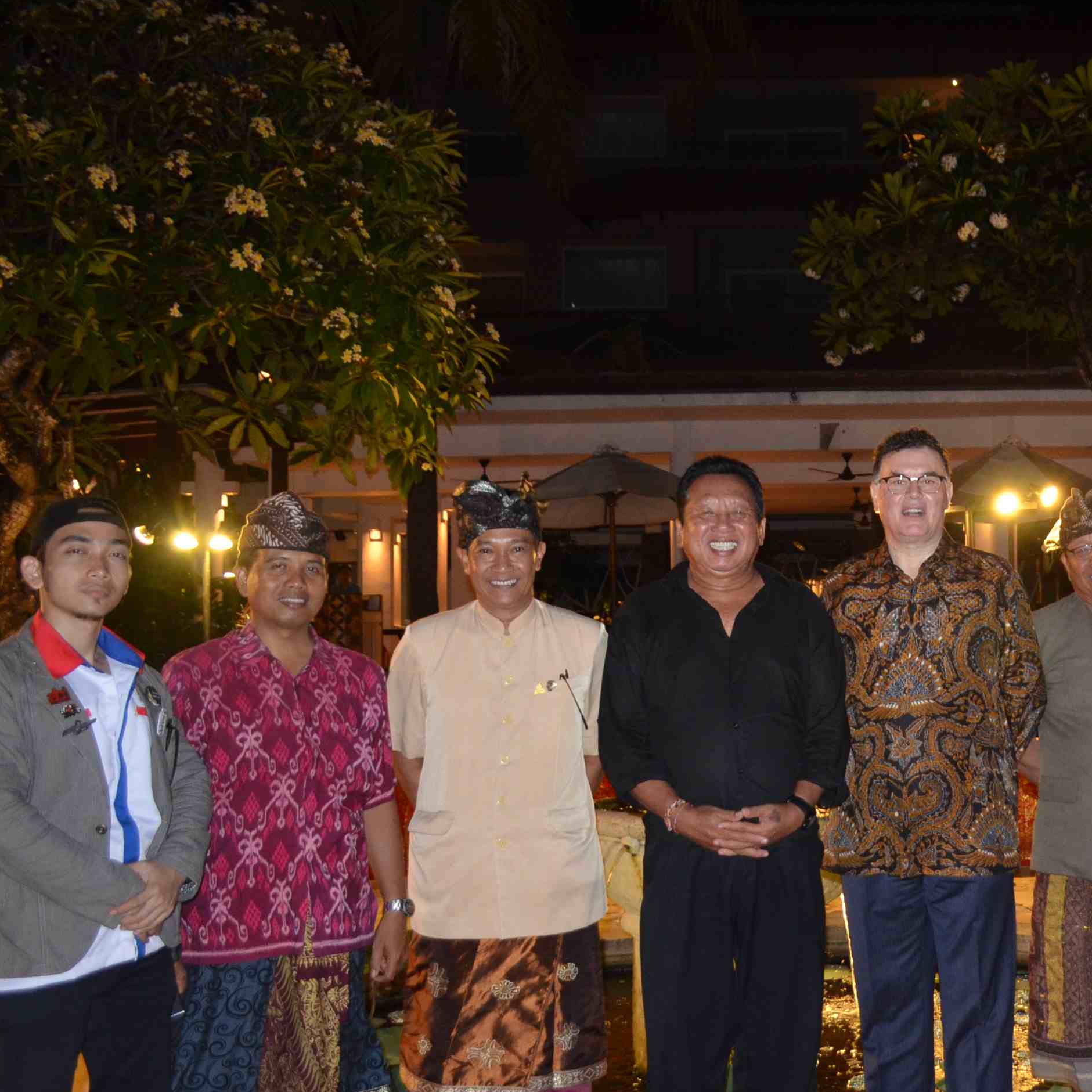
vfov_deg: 37.5
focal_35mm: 45
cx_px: 979
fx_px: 1606
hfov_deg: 35.4
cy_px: 513
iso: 1000
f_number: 3.5
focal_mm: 18
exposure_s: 1/30
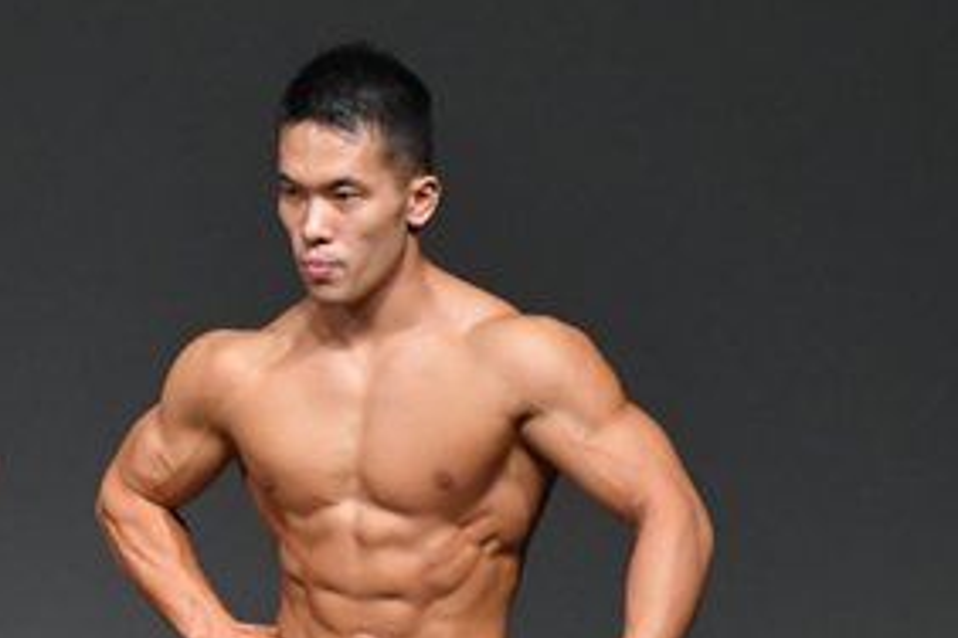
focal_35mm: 1031
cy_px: 733
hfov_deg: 2.0
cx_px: 107
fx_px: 27434
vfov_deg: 1.3
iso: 4000
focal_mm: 250
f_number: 5.6
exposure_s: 1/400
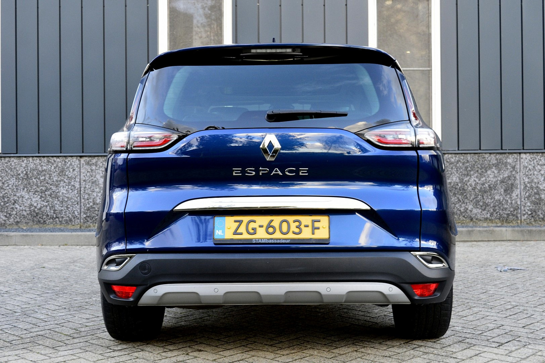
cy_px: 182
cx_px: 272
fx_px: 727
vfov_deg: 28.1
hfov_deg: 41.1
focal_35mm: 48
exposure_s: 1/60
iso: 800
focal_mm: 32
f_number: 6.3
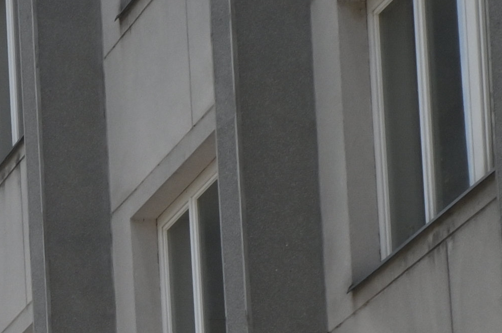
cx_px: -981
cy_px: 976
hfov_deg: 7.5
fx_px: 3385
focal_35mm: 243
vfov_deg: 5.3
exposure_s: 1/400
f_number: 13
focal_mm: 40
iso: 400
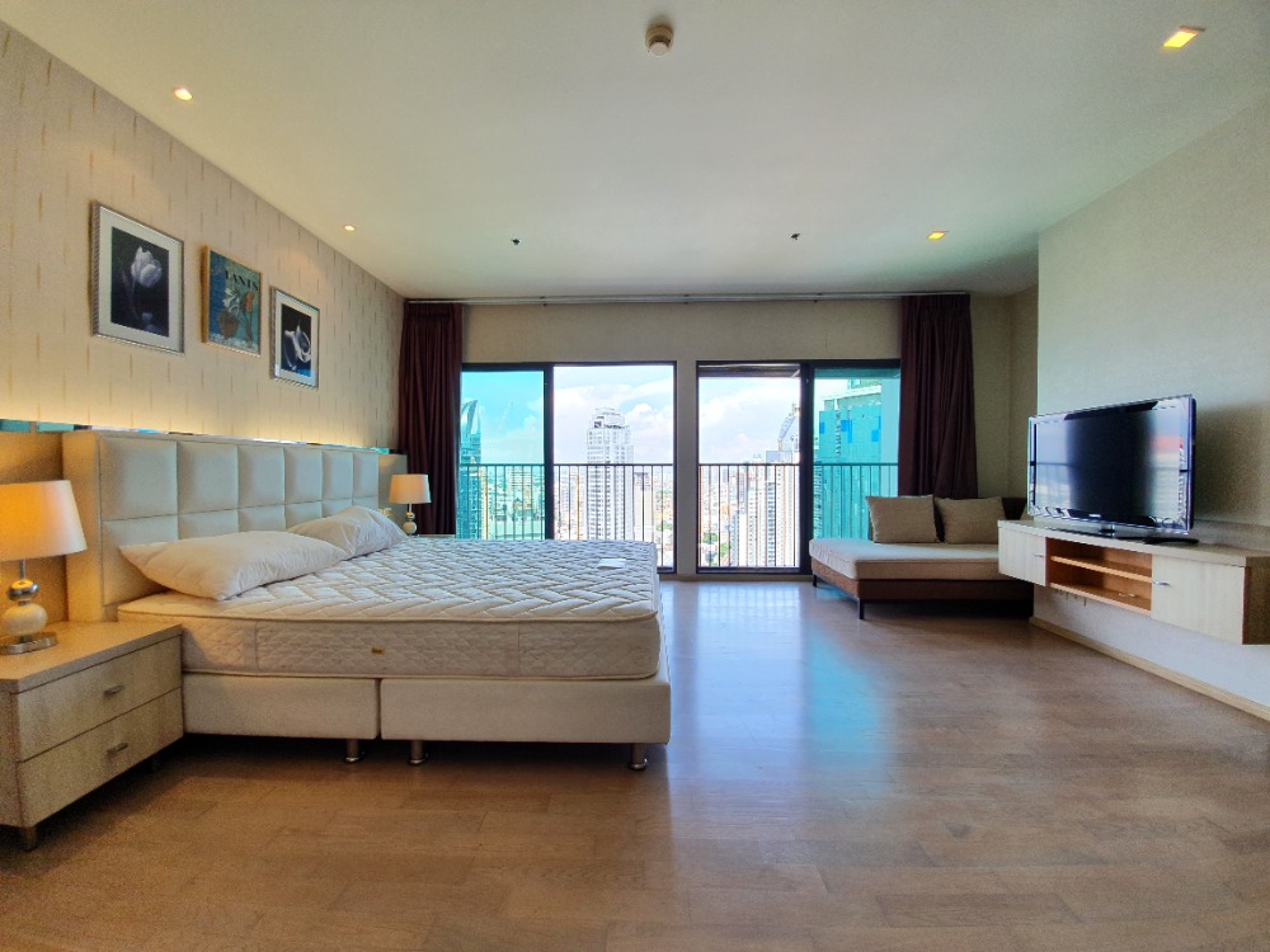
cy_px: 476
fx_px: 477
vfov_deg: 89.9
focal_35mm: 13
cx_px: 635
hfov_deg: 106.2
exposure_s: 1/158
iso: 50
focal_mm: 1.8
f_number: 2.2
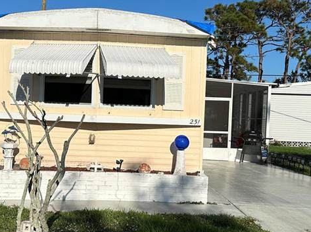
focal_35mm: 52
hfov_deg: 36.7
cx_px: 123
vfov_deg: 28.0
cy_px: 126
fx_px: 467
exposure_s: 1/12048
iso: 80
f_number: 1.78
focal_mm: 6.86
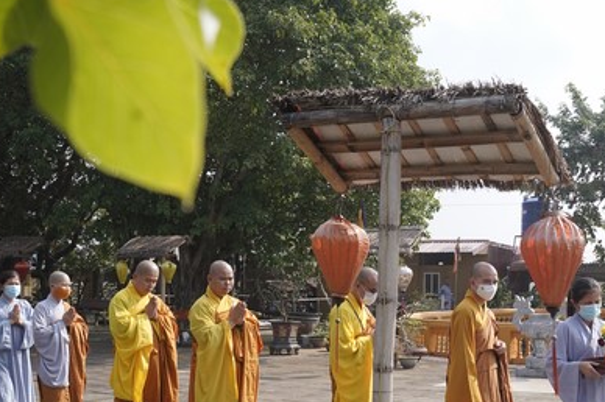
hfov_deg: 35.0
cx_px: 359
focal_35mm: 57
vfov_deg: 23.6
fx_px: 957
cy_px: 287
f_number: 8
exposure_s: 1/1250
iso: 1000
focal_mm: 34
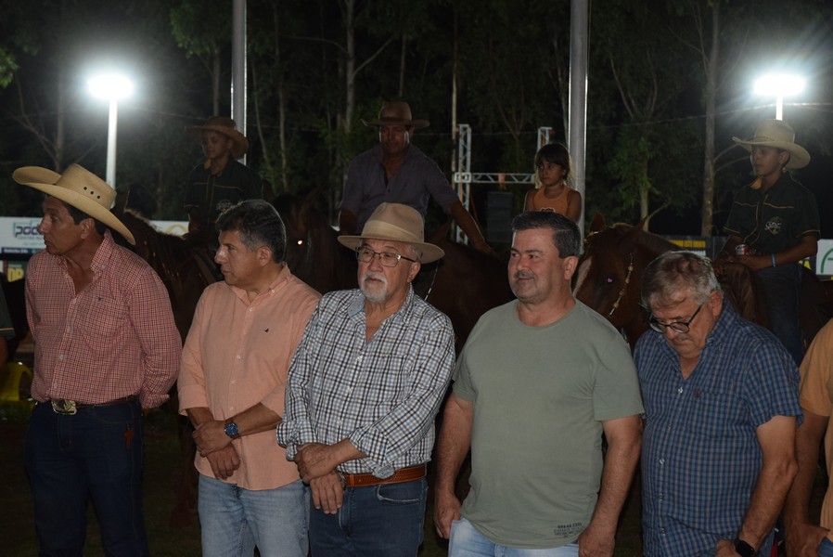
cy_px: 278
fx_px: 1528
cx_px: 416
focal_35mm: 66
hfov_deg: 30.5
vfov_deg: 20.6
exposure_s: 1/60
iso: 1600
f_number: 4.2
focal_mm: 44
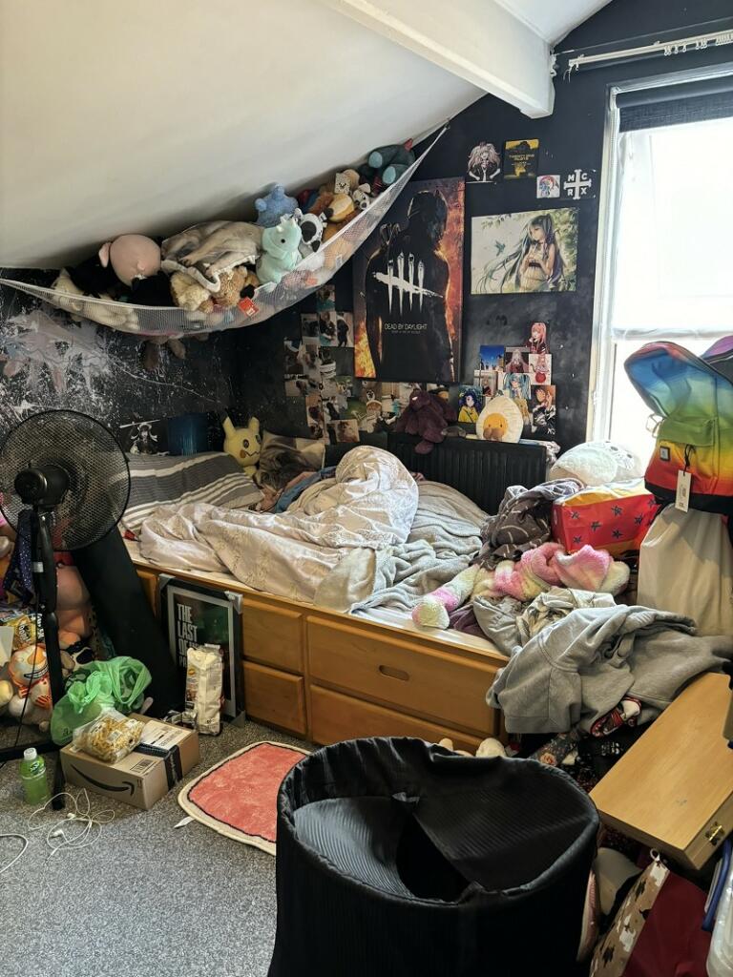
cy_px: 488
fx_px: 734
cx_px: 366
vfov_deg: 67.3
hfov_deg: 53.1
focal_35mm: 26
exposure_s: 1/50
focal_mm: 5.96
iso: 320
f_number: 1.6
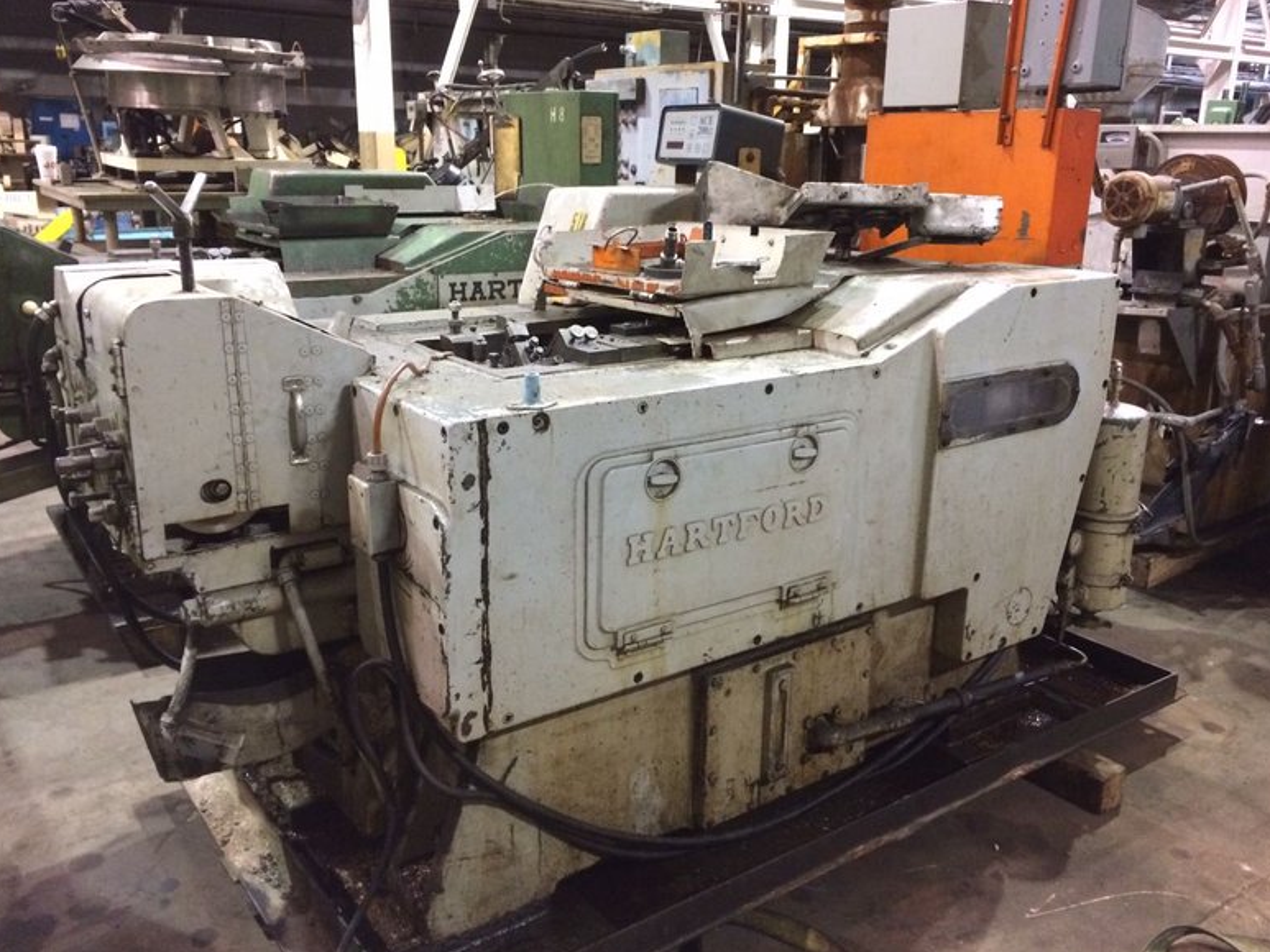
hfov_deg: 60.0
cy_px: 465
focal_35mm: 30
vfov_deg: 46.8
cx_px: 647
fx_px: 1101
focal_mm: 4.15
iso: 320
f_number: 2.2
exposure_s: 1/15
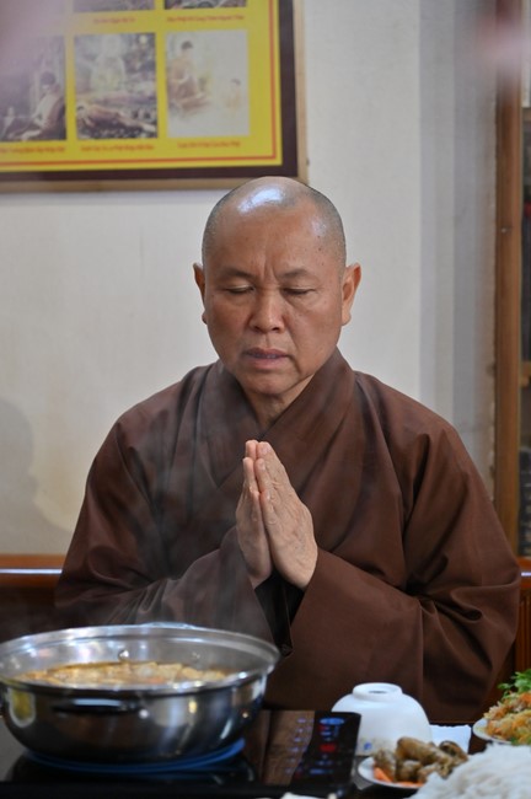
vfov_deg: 17.1
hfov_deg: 11.4
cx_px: 266
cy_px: 400
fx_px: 2660
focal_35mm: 120
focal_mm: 120
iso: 1600
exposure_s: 1/60
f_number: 4
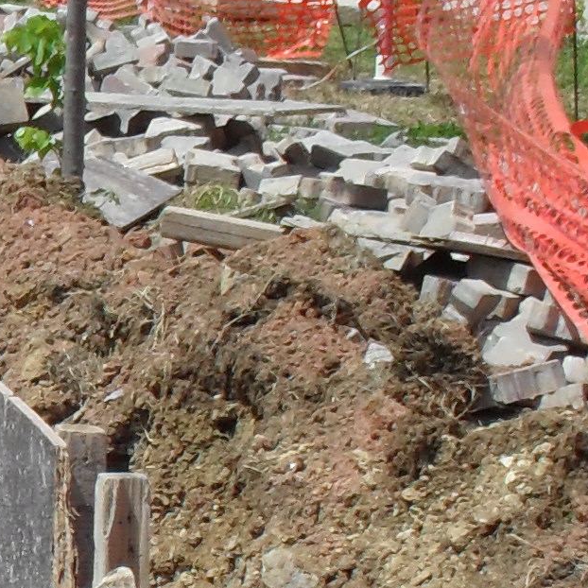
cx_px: -541
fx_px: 3824
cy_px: 644
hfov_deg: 8.4
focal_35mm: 199
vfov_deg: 8.7
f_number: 8.4
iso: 100
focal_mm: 6.3
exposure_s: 1/250
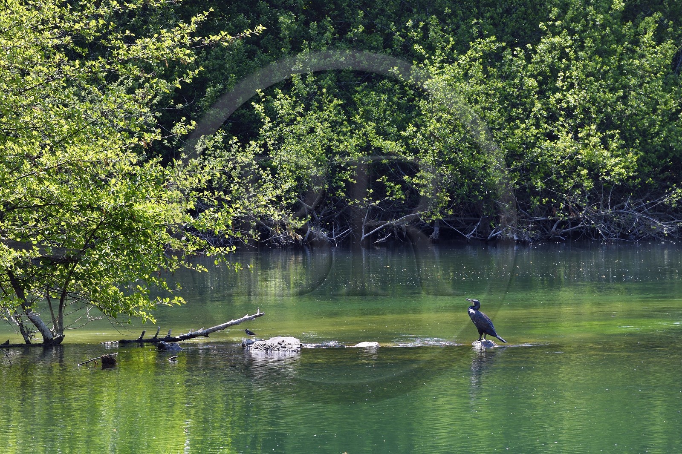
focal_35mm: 200
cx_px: 341
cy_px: 227
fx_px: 3788
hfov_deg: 10.3
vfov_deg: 6.9
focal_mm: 200
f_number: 10
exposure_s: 1/125
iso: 200
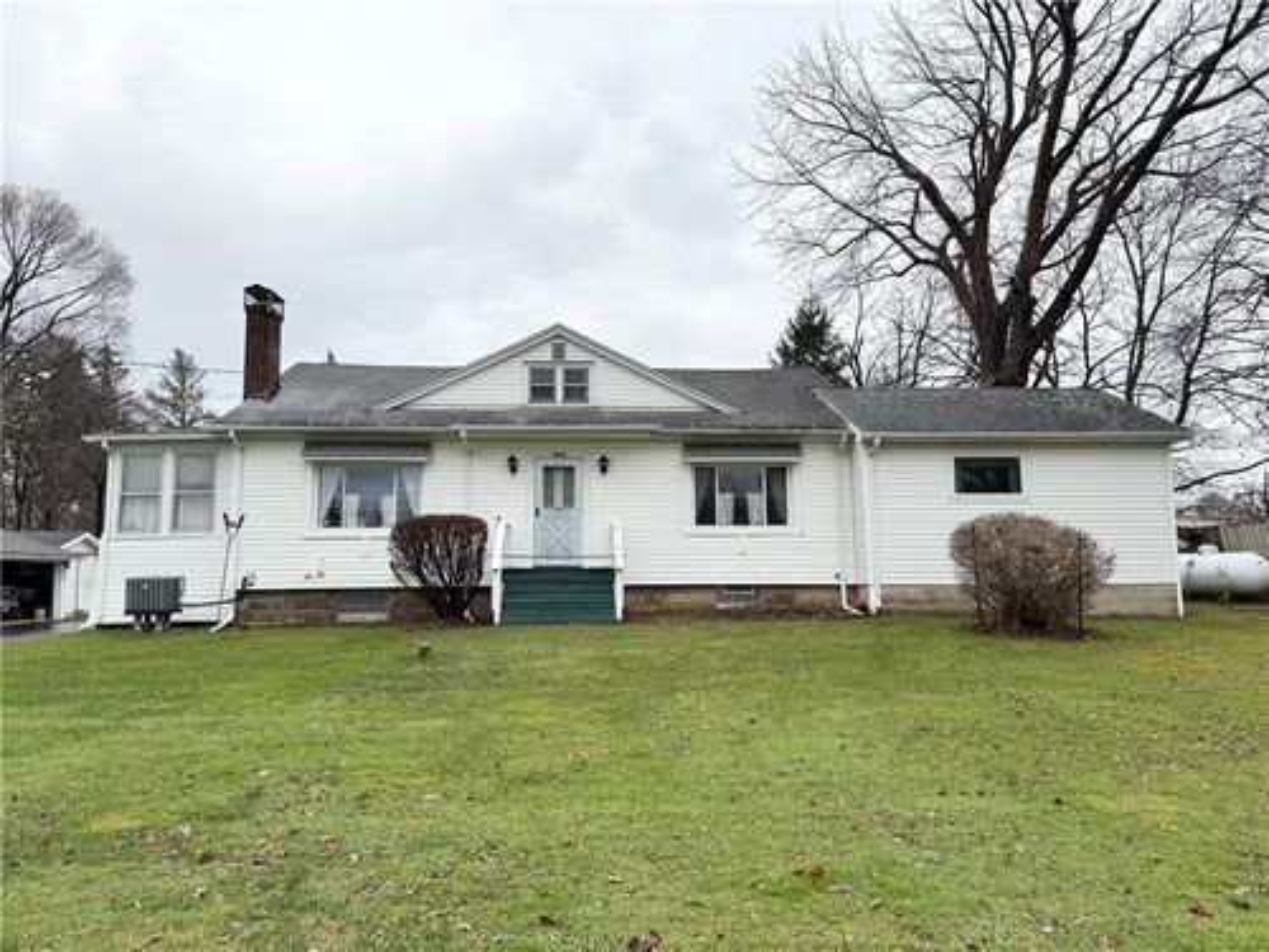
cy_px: 476
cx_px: 634
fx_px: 880
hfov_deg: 71.6
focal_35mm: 24
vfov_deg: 56.8
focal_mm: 6.76
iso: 80
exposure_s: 1/980
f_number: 1.78
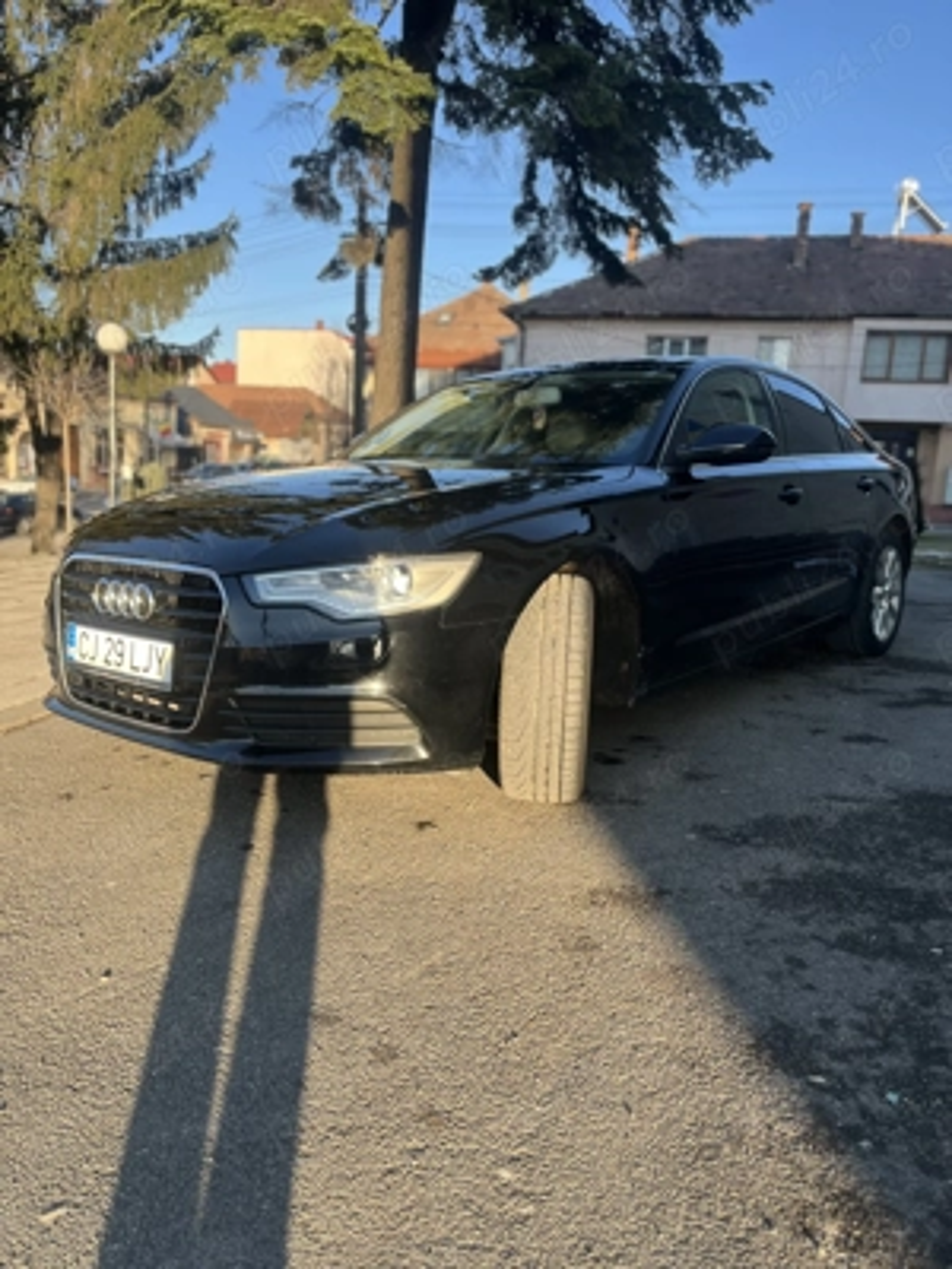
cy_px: 634
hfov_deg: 53.1
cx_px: 476
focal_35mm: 26
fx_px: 953
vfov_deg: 67.3
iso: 50
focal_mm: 5.1
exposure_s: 1/684
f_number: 1.6
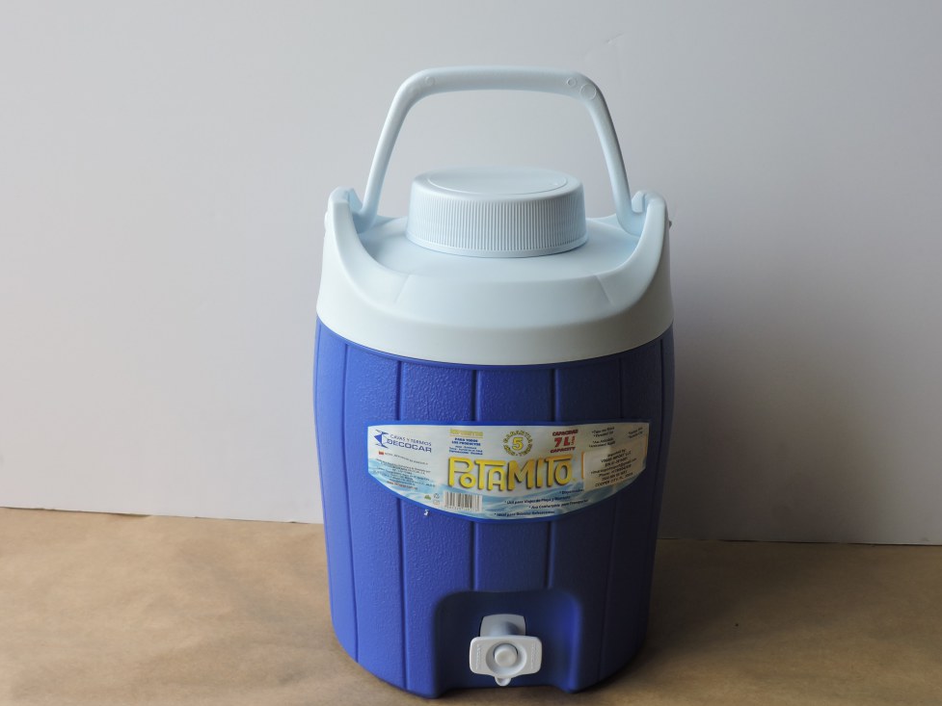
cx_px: 466
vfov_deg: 32.9
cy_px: 346
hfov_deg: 42.9
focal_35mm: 44
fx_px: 1198
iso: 100
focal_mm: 7.7
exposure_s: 1/80
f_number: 3.4
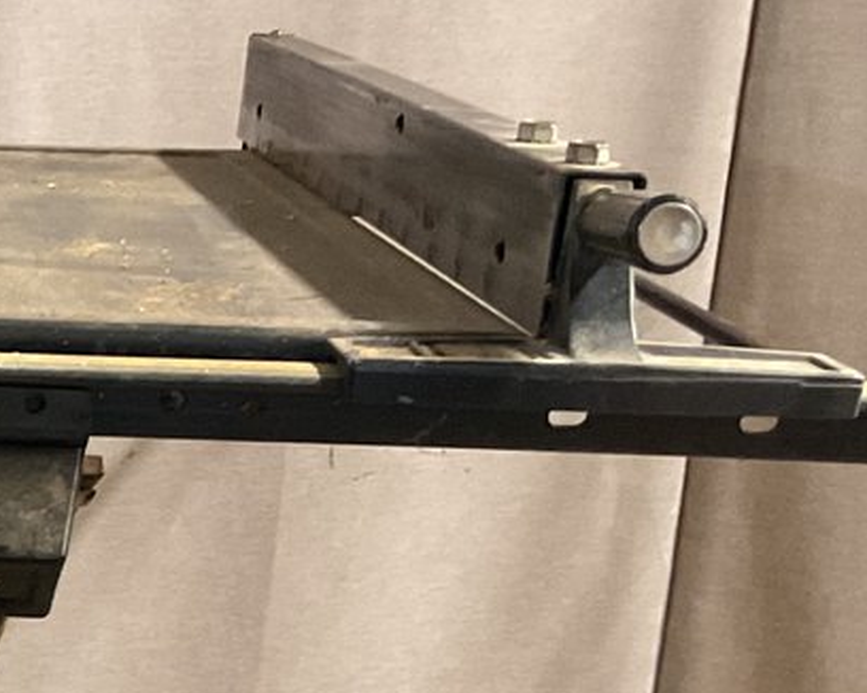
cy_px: 792
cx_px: -377
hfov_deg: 16.8
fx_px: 2693
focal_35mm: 105
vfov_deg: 14.3
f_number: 1.8
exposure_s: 1/30
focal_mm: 3
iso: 250
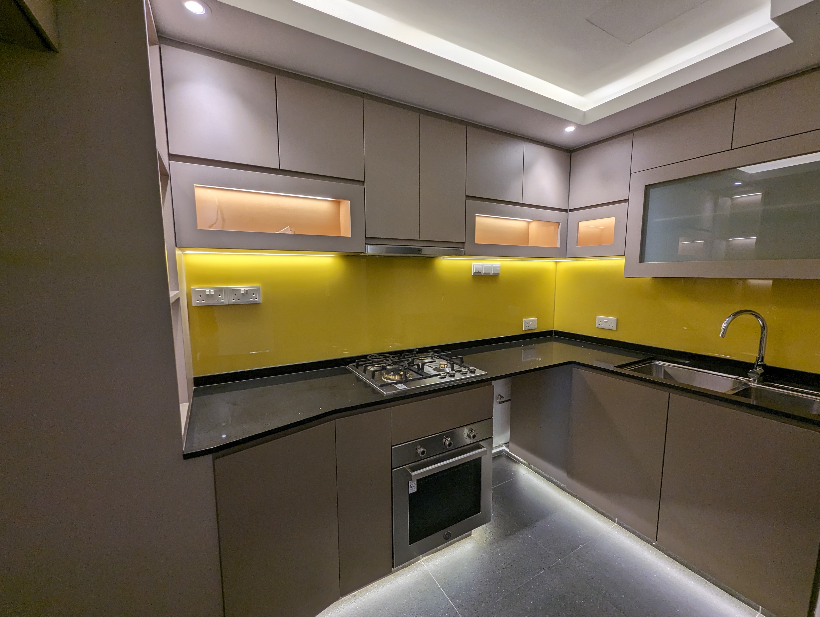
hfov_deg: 106.1
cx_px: 410
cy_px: 308
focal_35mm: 13
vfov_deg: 90.1
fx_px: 308
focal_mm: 1.95
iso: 75
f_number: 2.2
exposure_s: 1/54.9
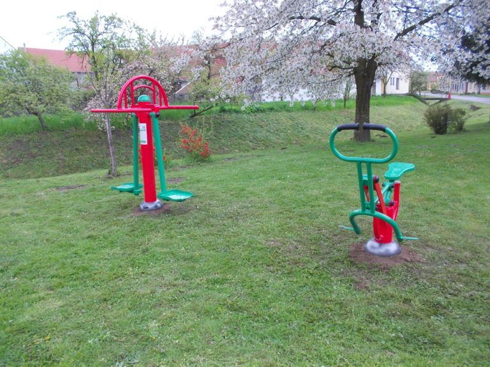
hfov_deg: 61.7
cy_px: 184
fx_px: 411
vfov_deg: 48.2
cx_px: 245
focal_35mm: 29
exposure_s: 1/100
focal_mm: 4.1
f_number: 3.3
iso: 80
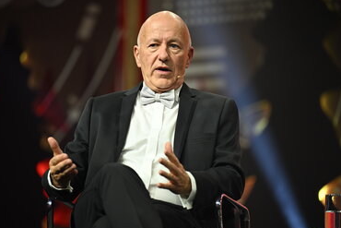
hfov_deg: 9.5
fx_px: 2047
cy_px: 114
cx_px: 159
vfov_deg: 6.4
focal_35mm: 216
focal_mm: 200
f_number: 2.8
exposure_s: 1/125
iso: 640
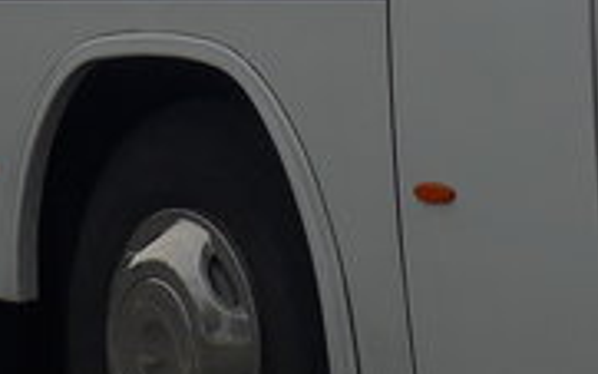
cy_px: -606
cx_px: 519
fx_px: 4122
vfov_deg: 5.0
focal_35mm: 253
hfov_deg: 8.3
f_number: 2.8
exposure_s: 1/200
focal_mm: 7.5
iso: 80
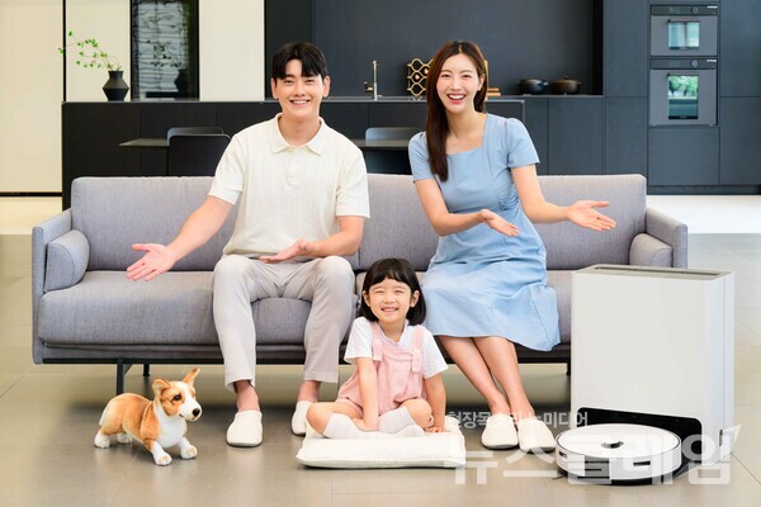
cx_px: 380
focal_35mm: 74
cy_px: 254
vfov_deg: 18.4
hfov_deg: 27.3
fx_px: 1564
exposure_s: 1/125
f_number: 9.5
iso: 1600
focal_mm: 74
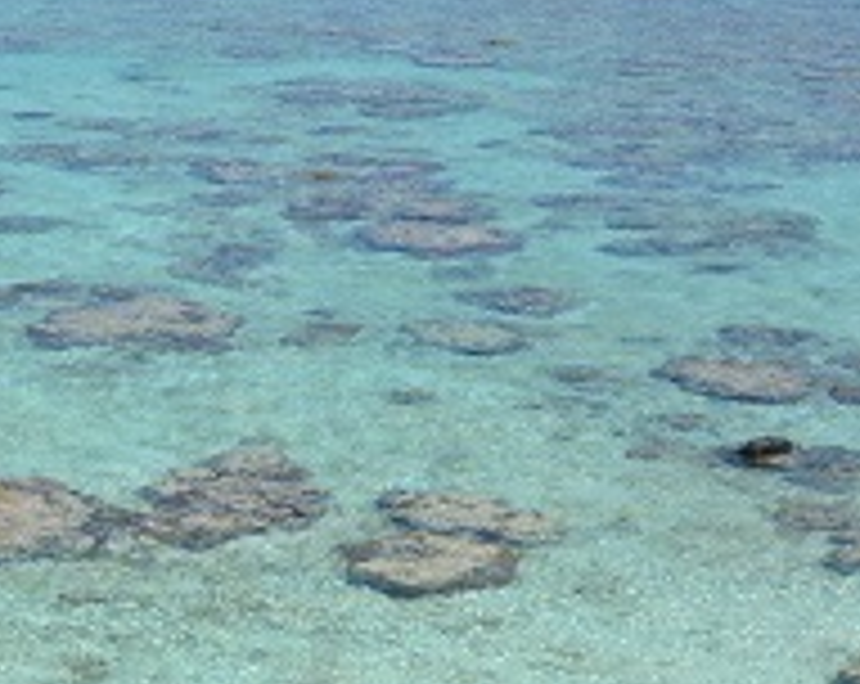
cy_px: 353
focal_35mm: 96
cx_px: 90
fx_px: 2438
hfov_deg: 19.6
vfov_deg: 16.0
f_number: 8
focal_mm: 26
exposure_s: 1/2000
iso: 400
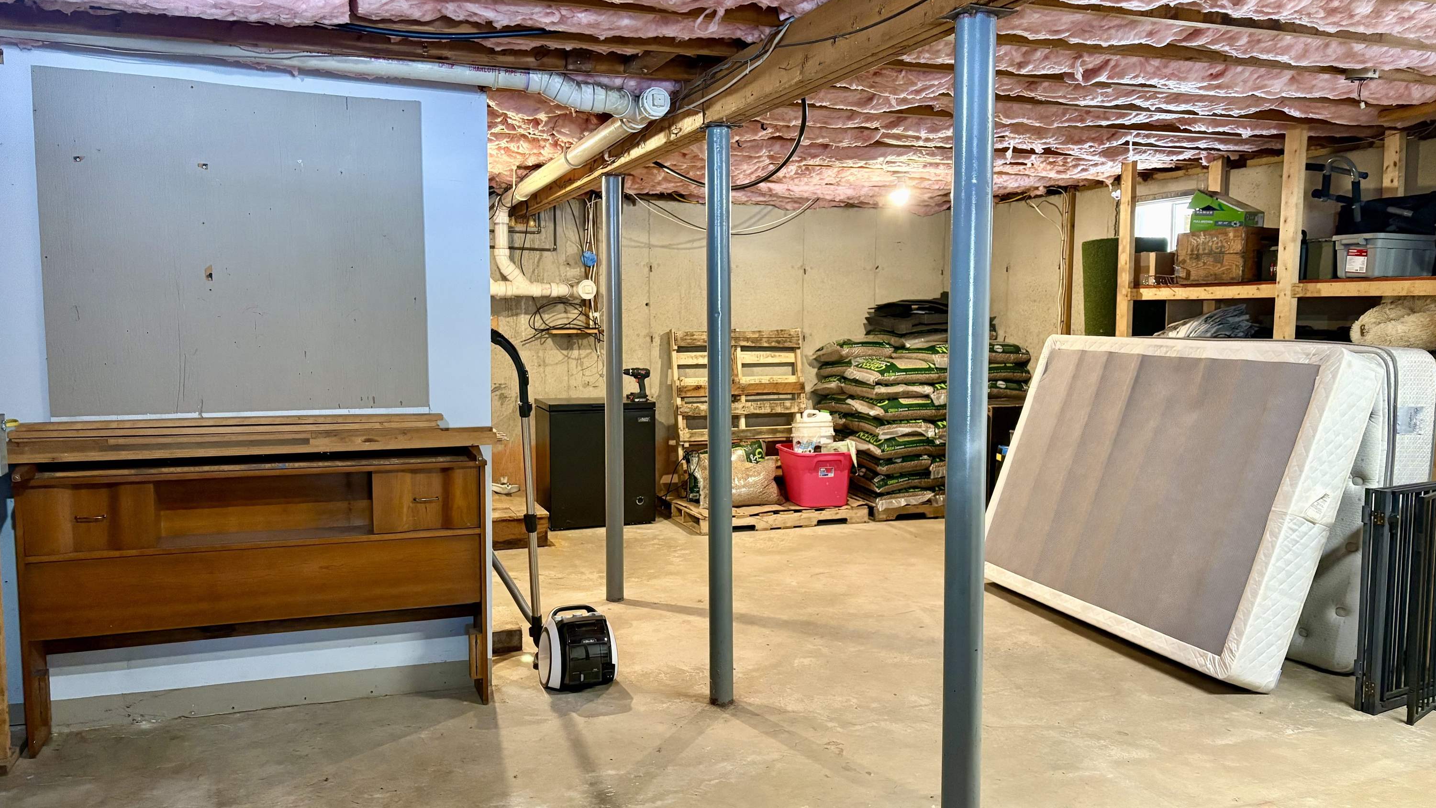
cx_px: 720
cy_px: 418
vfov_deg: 40.2
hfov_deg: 66.1
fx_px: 1104
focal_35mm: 29
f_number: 1.6
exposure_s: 1/60
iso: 400
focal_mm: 5.96
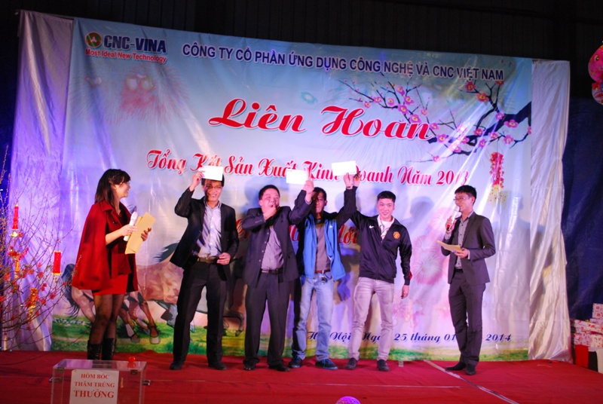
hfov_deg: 49.5
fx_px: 654
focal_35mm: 39
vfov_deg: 34.3
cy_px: 202
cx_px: 302
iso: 800
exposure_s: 1/125
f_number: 4.5
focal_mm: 26
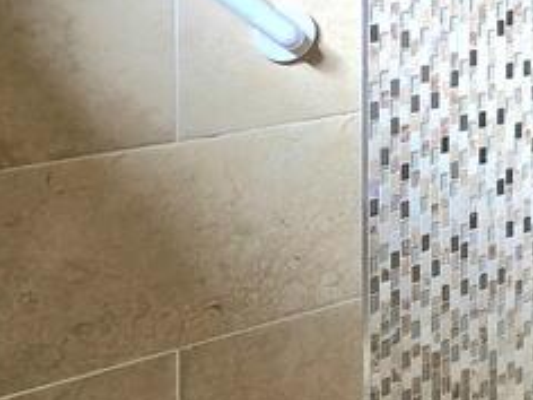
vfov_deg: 23.0
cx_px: 781
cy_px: -149
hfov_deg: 26.3
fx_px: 847
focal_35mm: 55
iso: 50
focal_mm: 2.2
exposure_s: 1/256
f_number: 2.2
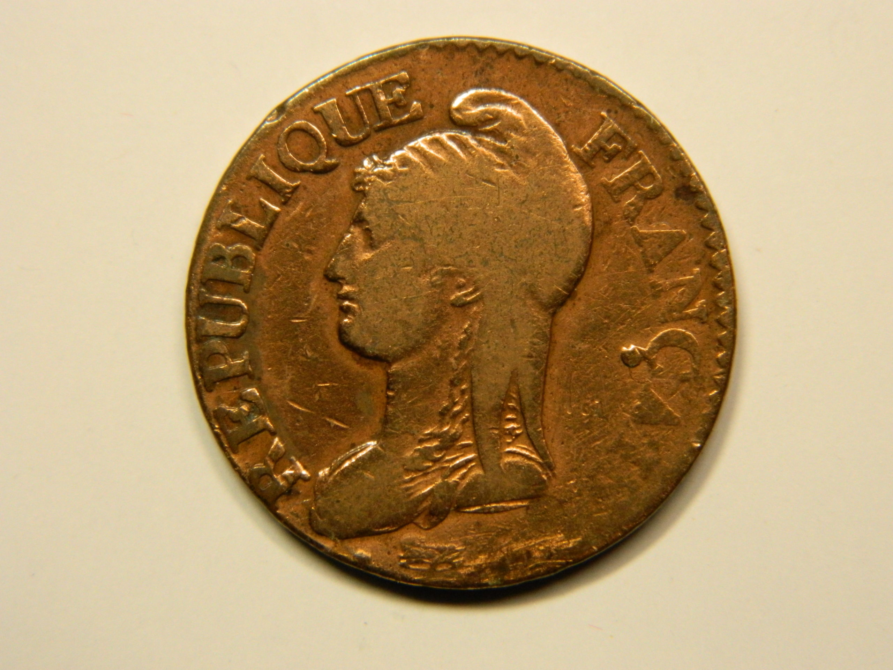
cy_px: 335
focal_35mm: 103
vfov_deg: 14.4
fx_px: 2657
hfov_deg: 19.1
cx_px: 446
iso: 400
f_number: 4.5
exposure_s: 1/160
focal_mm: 18.6
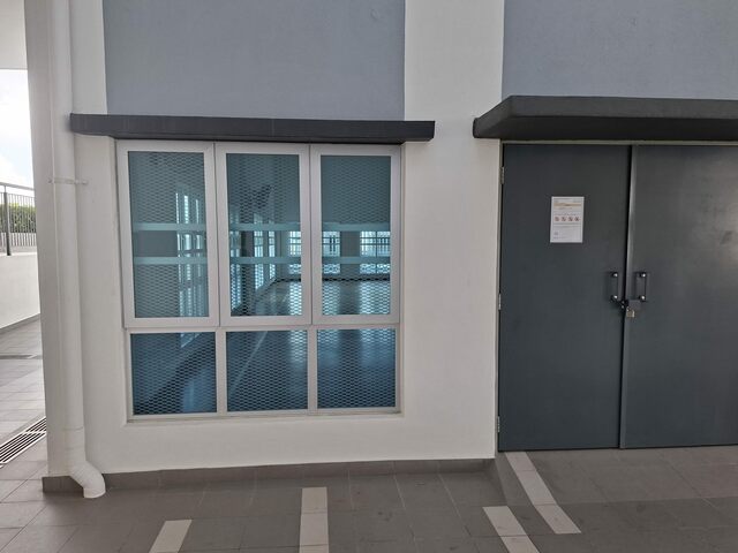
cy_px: 276
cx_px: 369
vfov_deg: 58.9
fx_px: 490
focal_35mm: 23
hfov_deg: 73.9
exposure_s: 1/100
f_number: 1.8
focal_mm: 5.54
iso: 50
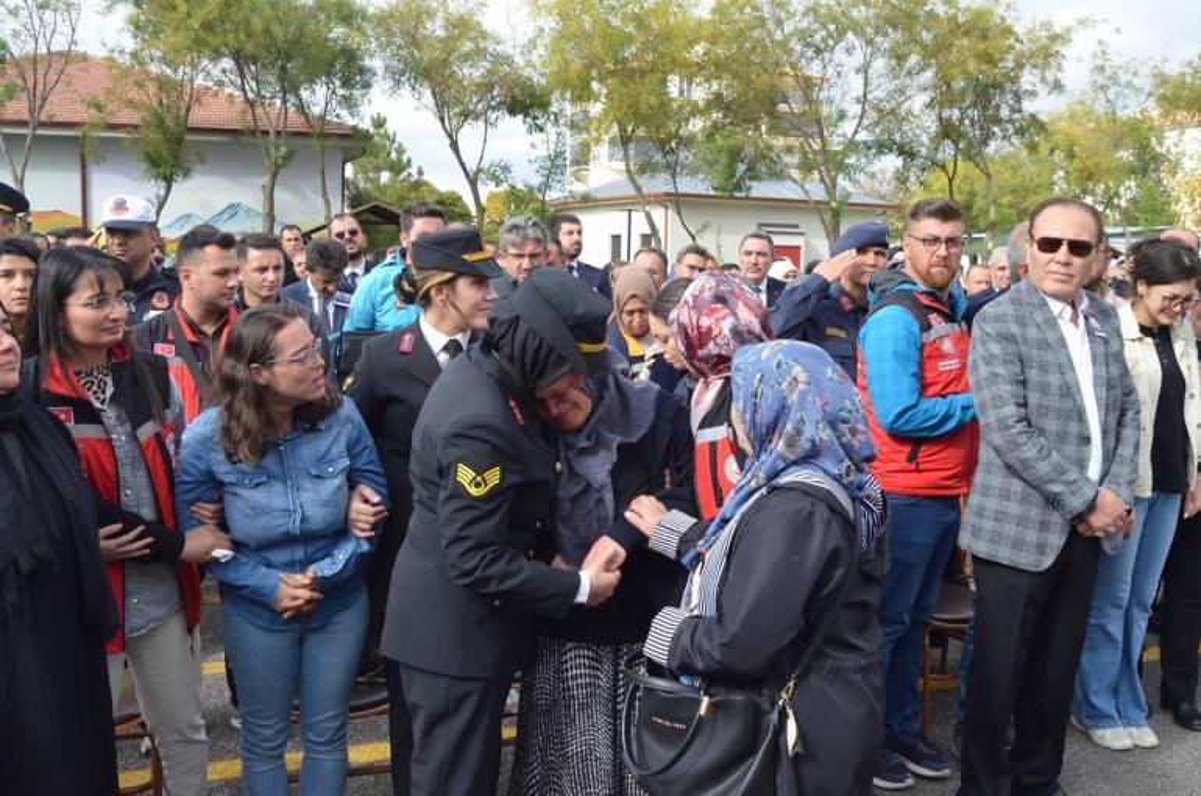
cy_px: 398
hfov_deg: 53.2
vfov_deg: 36.7
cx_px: 600
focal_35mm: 36
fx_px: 1199
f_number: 13
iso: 1600
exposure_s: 1/640
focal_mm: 24
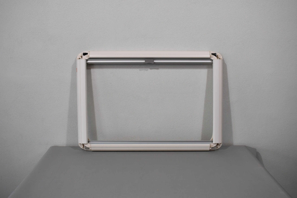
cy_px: 99
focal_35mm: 36
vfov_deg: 36.9
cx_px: 148
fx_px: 297
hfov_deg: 53.1
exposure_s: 1/125
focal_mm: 24
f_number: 5.6
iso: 250
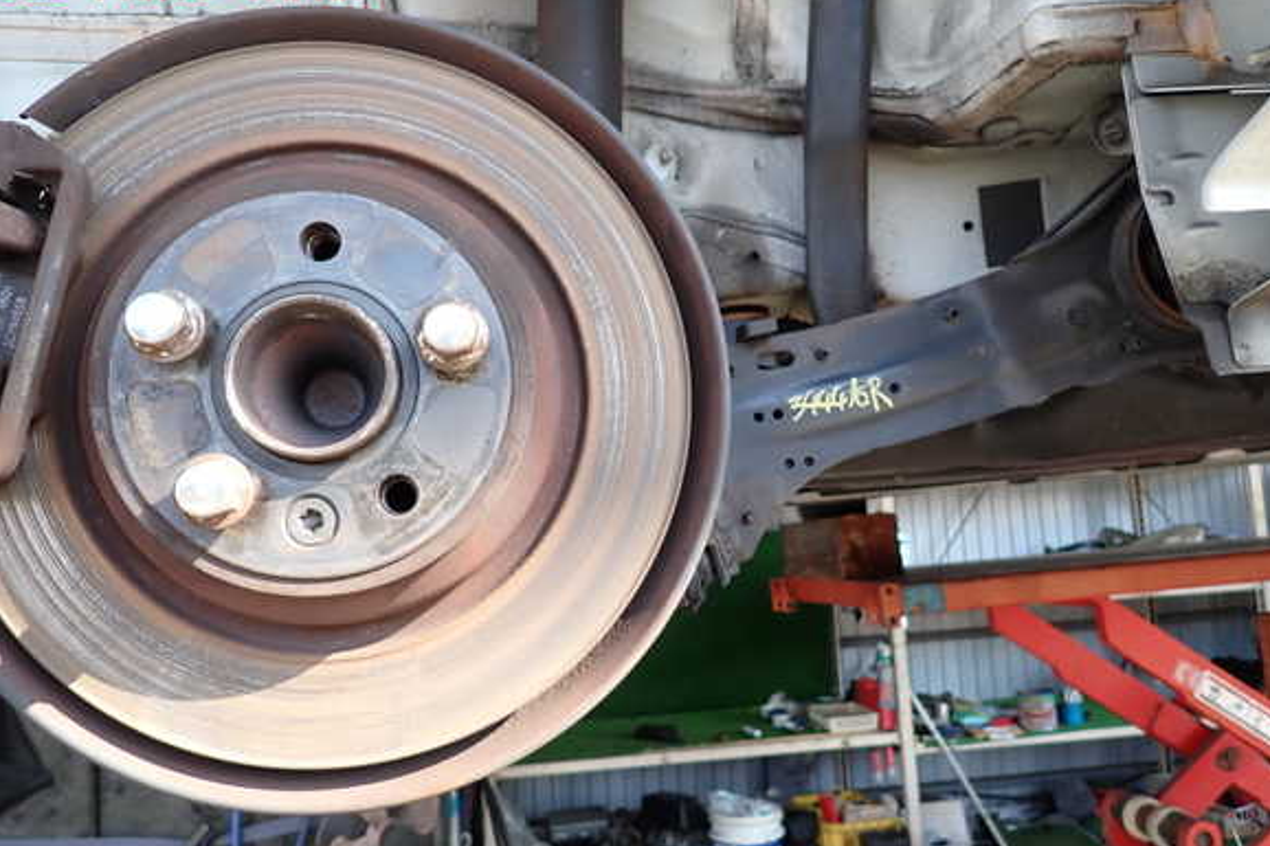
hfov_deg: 67.4
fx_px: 952
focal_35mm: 27
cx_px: 622
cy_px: 450
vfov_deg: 47.9
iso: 100
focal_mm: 4.5
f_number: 2
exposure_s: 1/200
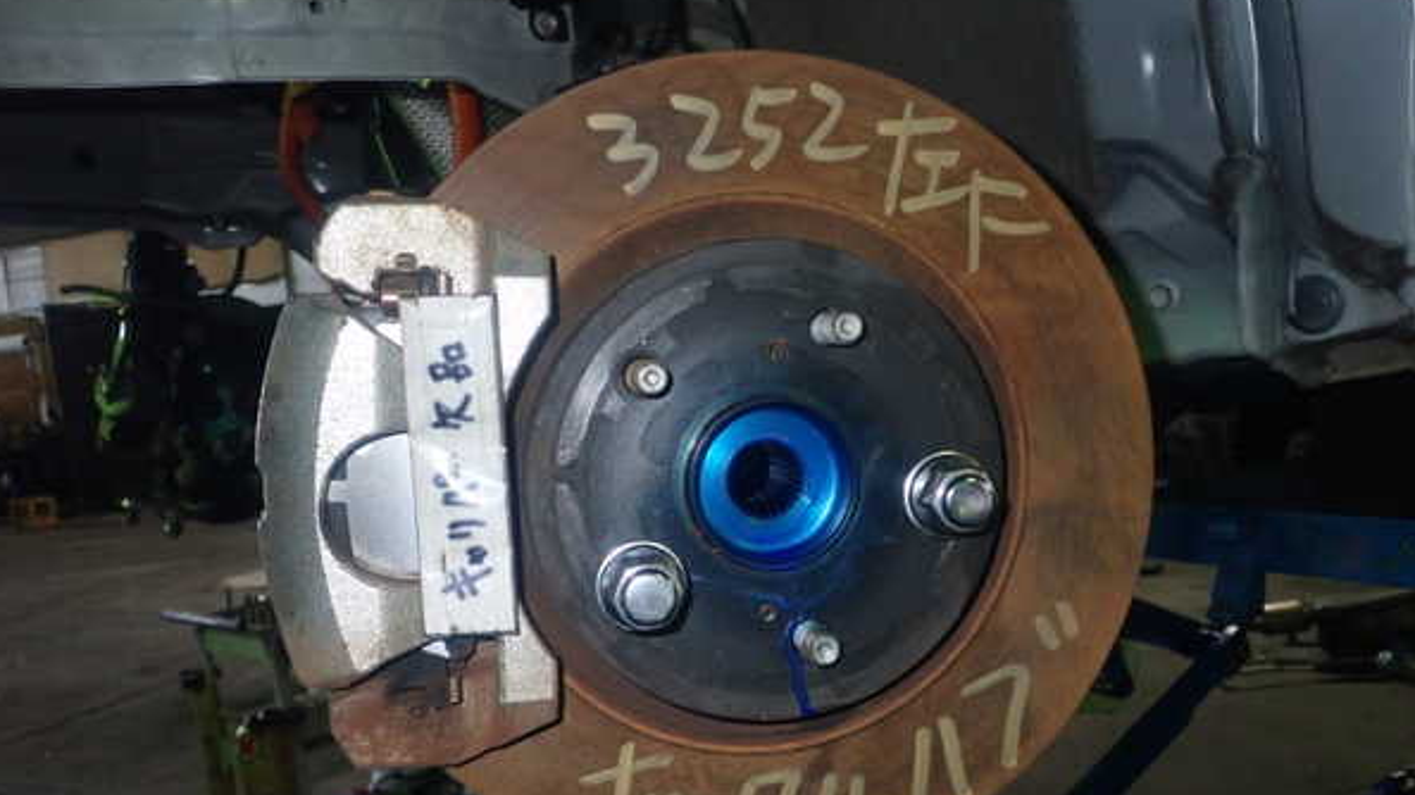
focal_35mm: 33
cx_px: 703
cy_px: 462
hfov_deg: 59.5
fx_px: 1238
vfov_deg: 35.5
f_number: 6.3
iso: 400
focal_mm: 5.4
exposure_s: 1/30
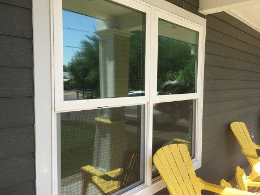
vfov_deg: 48.2
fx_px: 218
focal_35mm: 29
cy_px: 98
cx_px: 130
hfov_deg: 61.7
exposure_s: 1/746
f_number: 2.2
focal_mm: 4.15
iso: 25
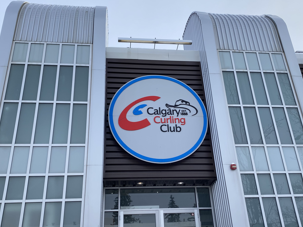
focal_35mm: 34
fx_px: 298
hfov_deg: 54.0
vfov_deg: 41.7
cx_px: 156
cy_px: 132
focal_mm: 4.25
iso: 32
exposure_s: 1/2967
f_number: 1.8
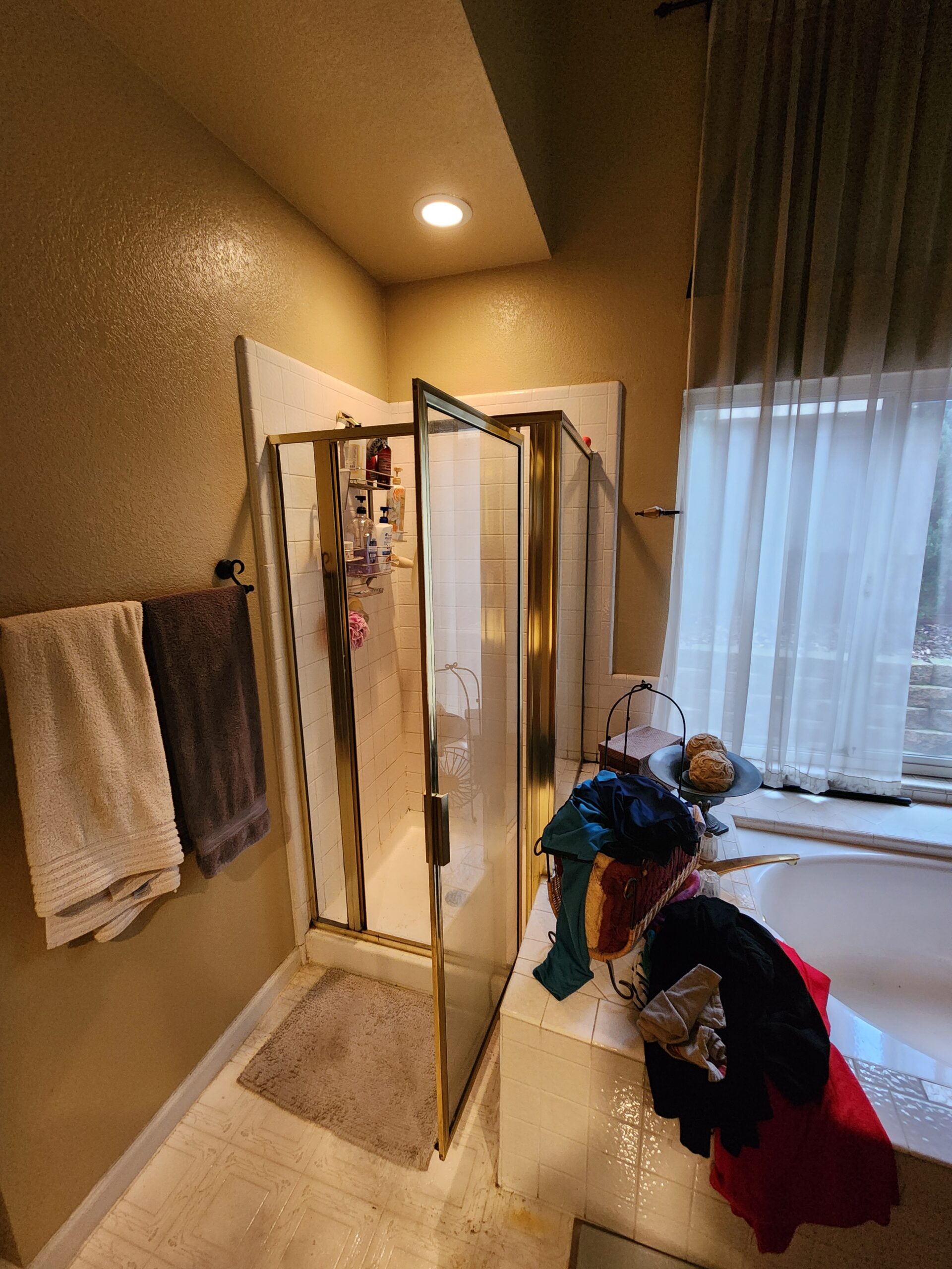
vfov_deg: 106.2
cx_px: 476
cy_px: 634
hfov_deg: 89.9
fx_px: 477
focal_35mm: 13
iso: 640
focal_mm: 2.2
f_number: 2.2
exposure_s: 1/30
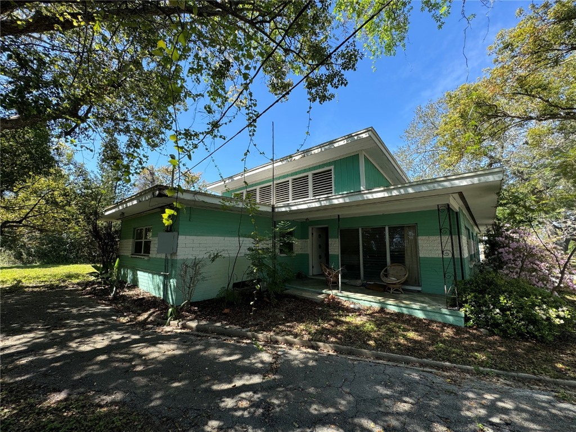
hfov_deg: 102.1
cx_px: 288
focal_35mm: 14
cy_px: 216
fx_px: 233
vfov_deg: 85.7
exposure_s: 1/488
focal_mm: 2.22
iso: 40
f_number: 2.2
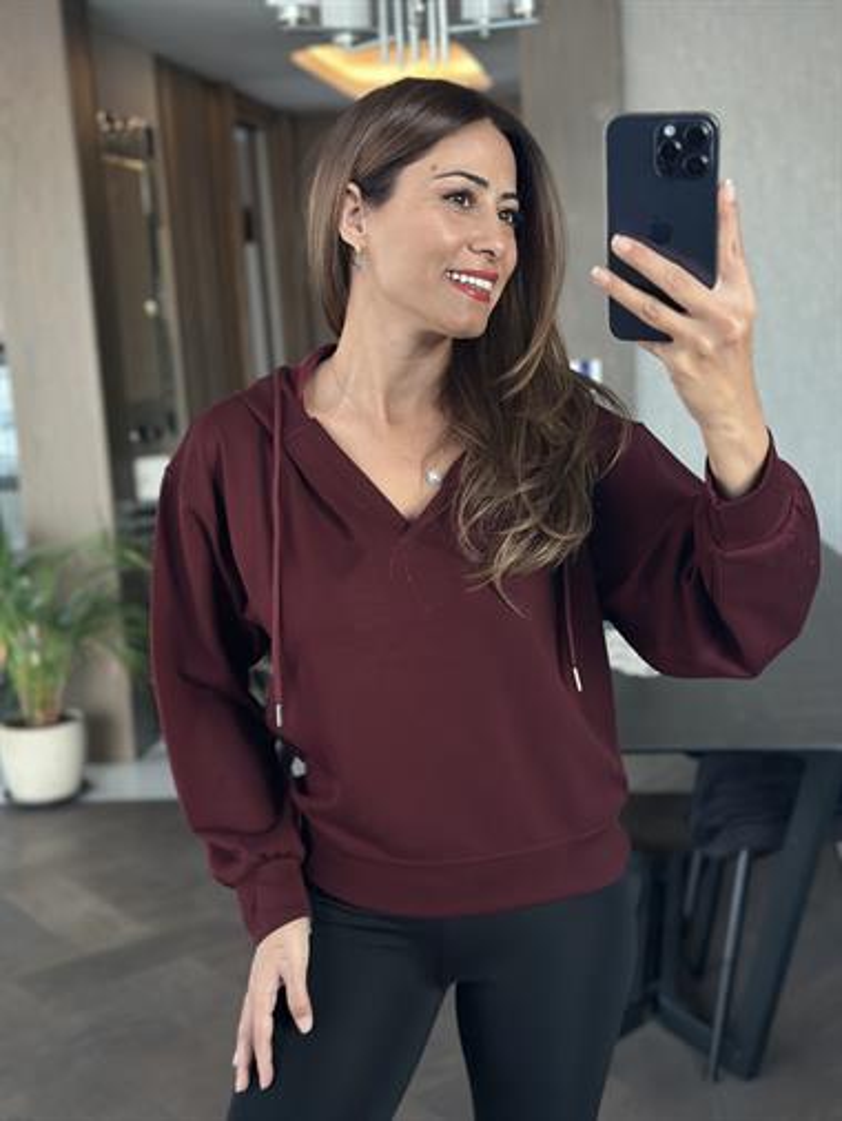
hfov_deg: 30.3
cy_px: 560
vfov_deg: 39.6
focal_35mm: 48
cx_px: 421
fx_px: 1555
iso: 400
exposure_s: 1/40
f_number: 1.78
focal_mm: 6.86
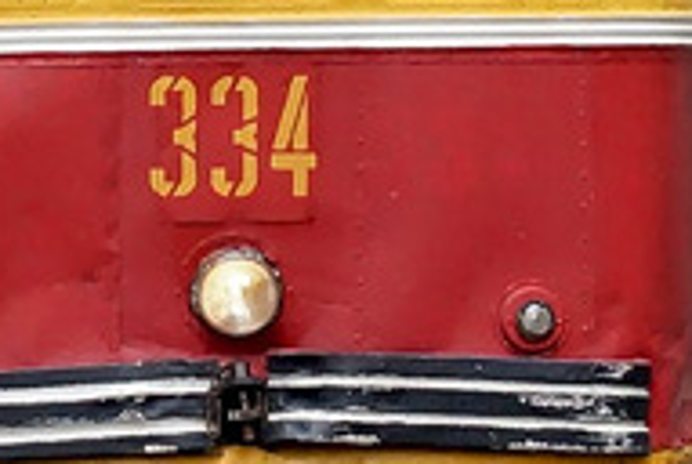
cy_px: -355
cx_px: 322
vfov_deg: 1.6
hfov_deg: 2.3
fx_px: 17115
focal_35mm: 889
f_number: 7.1
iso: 400
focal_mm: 90
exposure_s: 1/1000
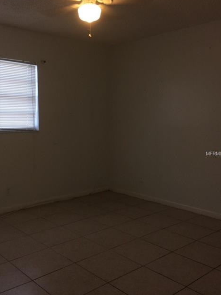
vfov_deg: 51.3
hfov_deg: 39.5
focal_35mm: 36
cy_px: 154
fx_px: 307
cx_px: 90
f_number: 2.2
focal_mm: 4.15
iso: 32
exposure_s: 1/49
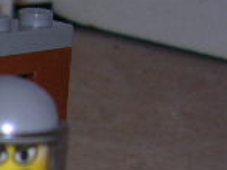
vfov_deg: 8.7
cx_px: -227
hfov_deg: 10.8
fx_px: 1093
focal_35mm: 167
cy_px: 242
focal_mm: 5.8
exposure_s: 1/60.1
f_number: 2.8
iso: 50
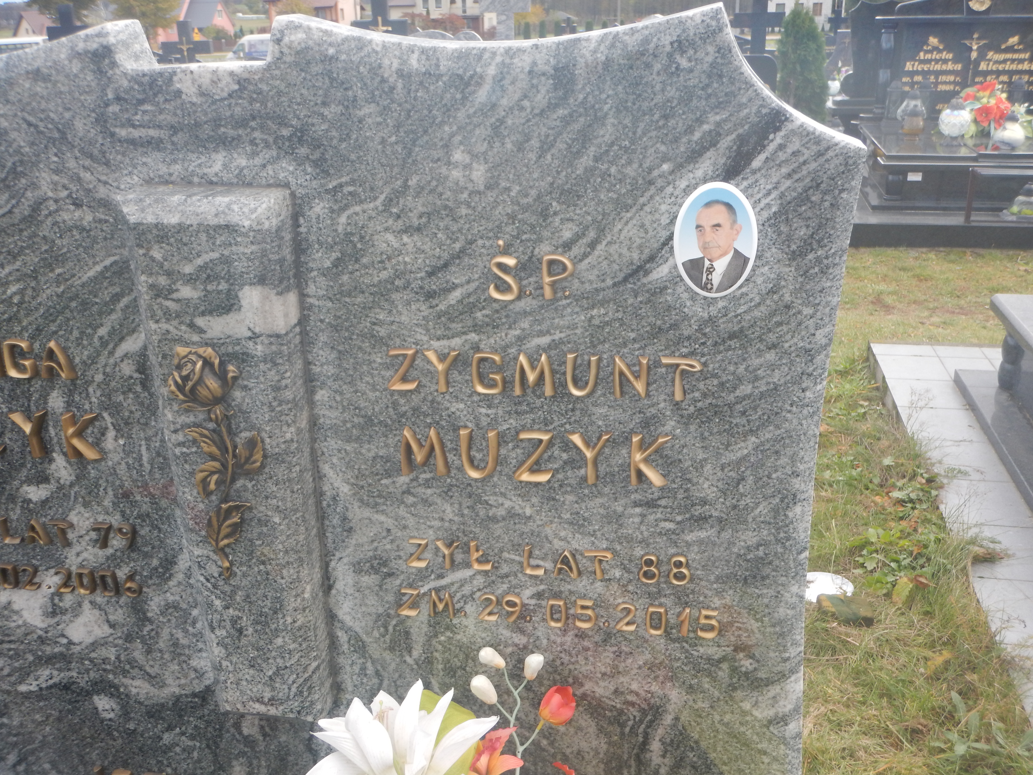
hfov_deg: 54.0
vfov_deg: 41.8
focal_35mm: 34
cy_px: 388
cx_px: 516
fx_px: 1015
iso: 125
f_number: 4.2
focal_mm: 6.1
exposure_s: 1/125
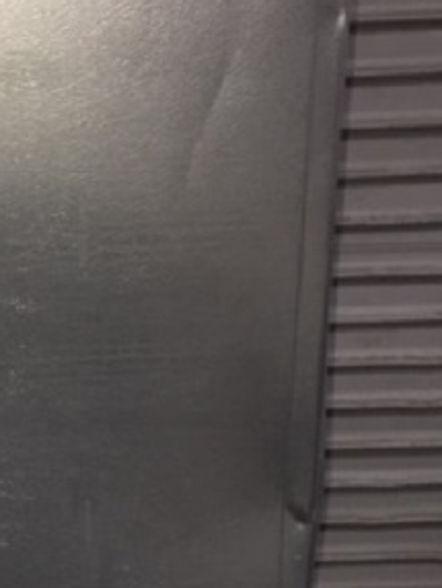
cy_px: 532
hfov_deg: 17.9
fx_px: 1377
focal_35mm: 81
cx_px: 39
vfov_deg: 23.4
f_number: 2.2
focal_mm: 4.15
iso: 40
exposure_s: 1/17
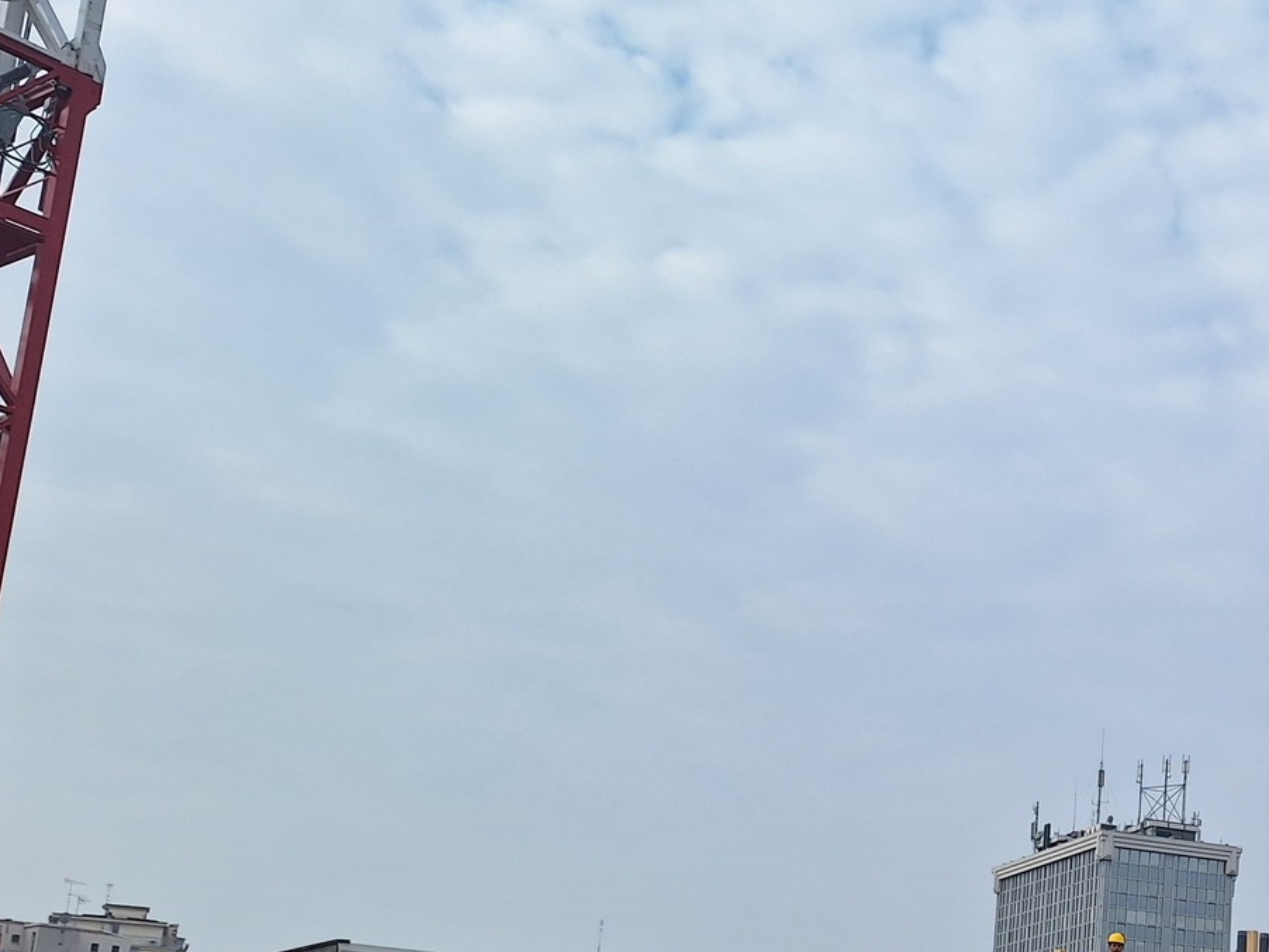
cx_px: 1370
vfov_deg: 27.4
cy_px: 786
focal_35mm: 52
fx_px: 1907
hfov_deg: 32.7
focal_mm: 5.54
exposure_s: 1/2387
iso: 40
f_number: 1.8
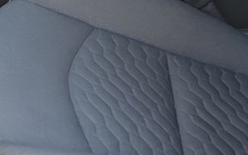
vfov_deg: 10.1
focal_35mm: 126
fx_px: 852
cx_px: 29
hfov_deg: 16.4
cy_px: -82
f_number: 1.8
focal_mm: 6.7
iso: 76
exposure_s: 1/59
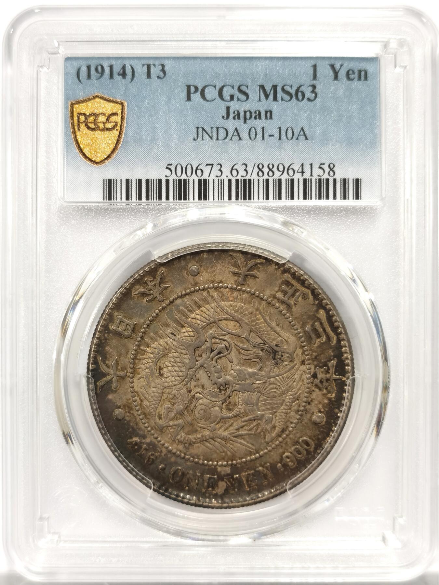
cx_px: 220
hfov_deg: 27.0
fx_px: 913
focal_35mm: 54
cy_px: 292
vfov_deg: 35.5
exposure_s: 1/100
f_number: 16
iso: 160
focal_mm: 5.56
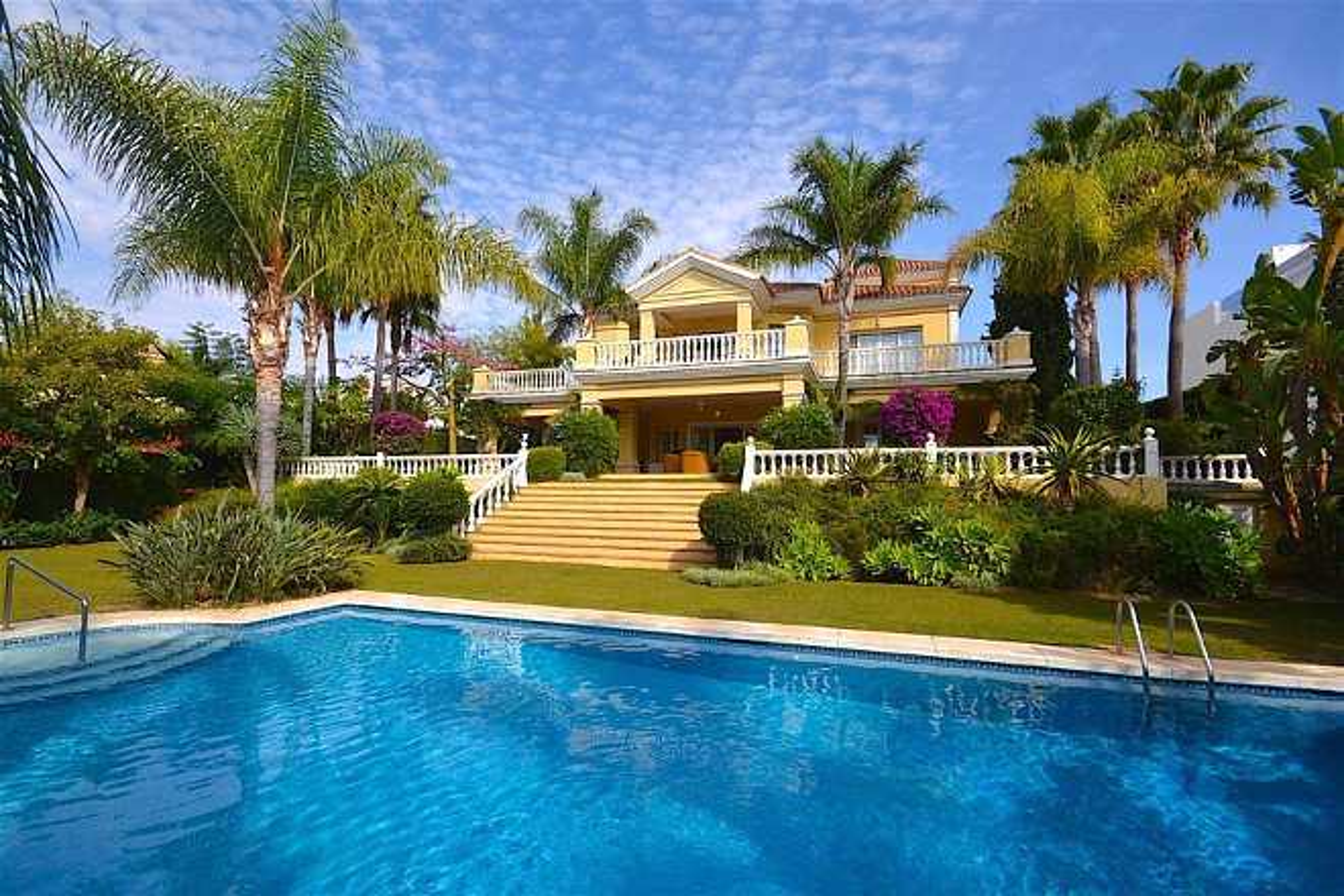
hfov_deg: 100.4
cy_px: 448
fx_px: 560
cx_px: 672
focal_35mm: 15
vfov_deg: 77.3
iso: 100
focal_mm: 10
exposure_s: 1/200
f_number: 9
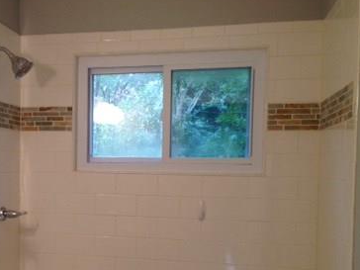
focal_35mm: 58
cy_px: 192
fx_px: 603
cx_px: 72
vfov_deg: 25.0
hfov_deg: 32.3
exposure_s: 1/24
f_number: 2.4
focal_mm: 4.12
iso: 50
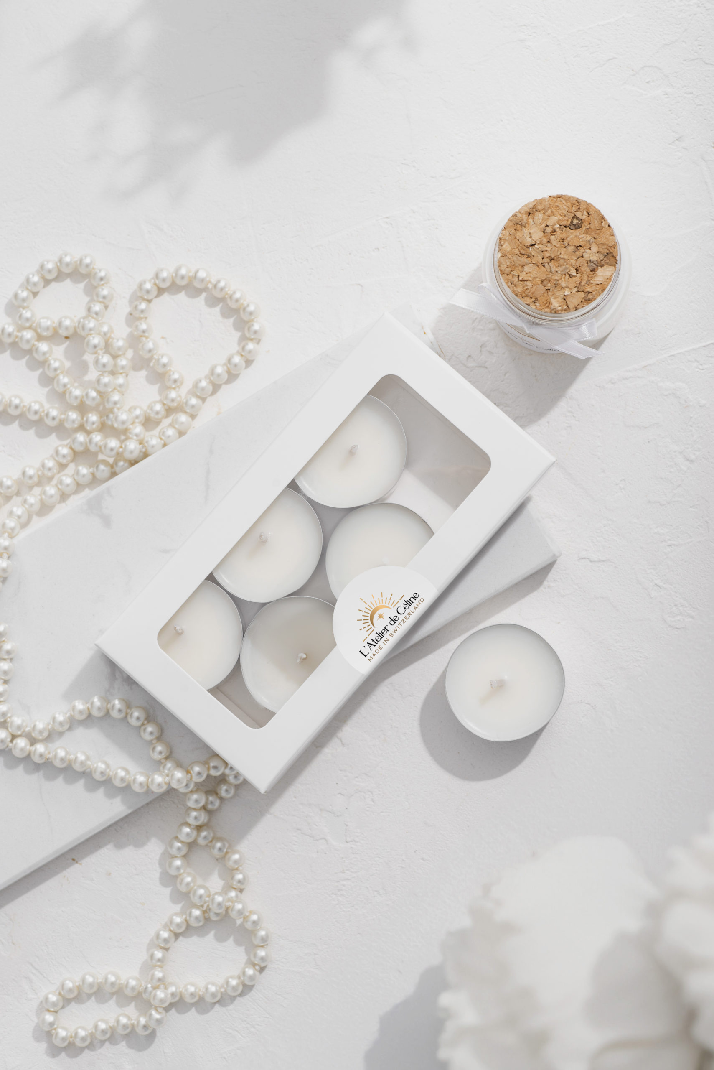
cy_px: 535
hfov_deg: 15.2
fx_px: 2675
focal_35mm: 90
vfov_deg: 22.6
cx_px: 357
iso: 250
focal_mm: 90
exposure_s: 1/160
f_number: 13
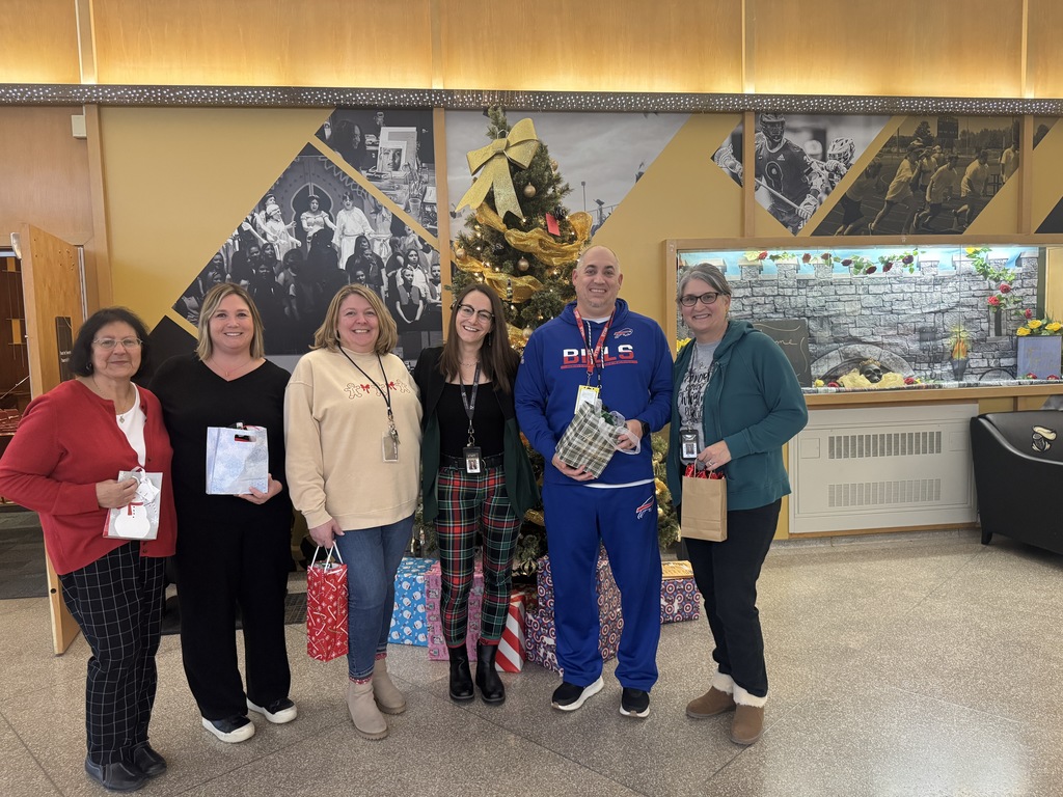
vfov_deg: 56.8
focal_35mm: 24
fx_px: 737
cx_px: 532
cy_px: 398
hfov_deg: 71.6
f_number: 1.78
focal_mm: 6.76
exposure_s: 1/60
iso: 500
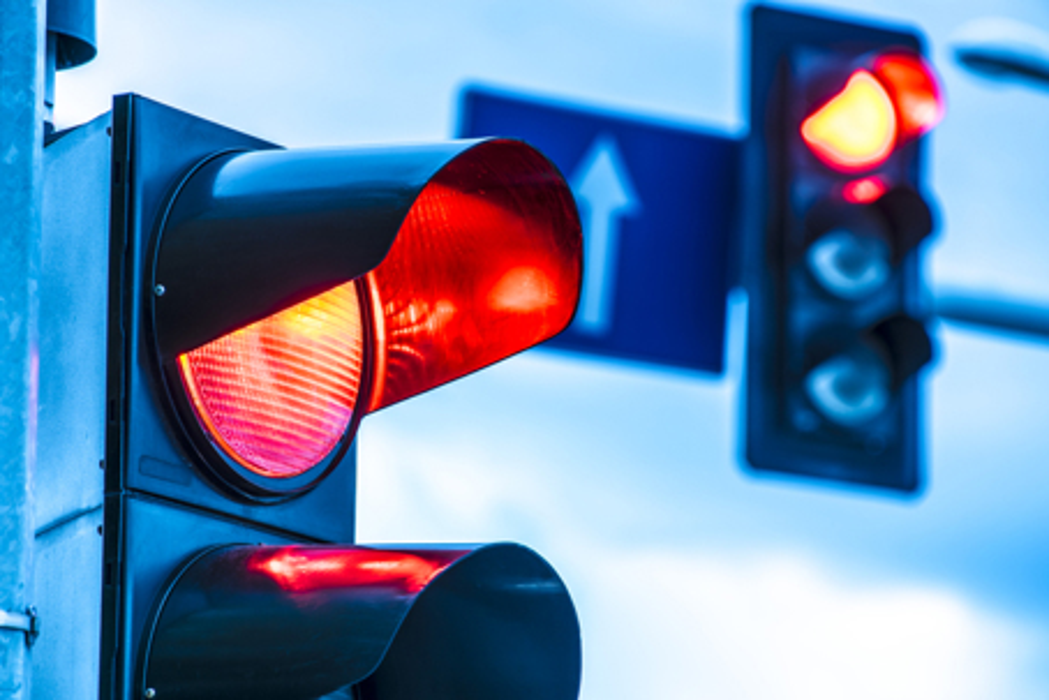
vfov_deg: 4.6
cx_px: 524
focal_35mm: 300
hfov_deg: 6.9
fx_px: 8744
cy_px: 350
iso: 200
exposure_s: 1/2.5
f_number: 7.1
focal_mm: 300
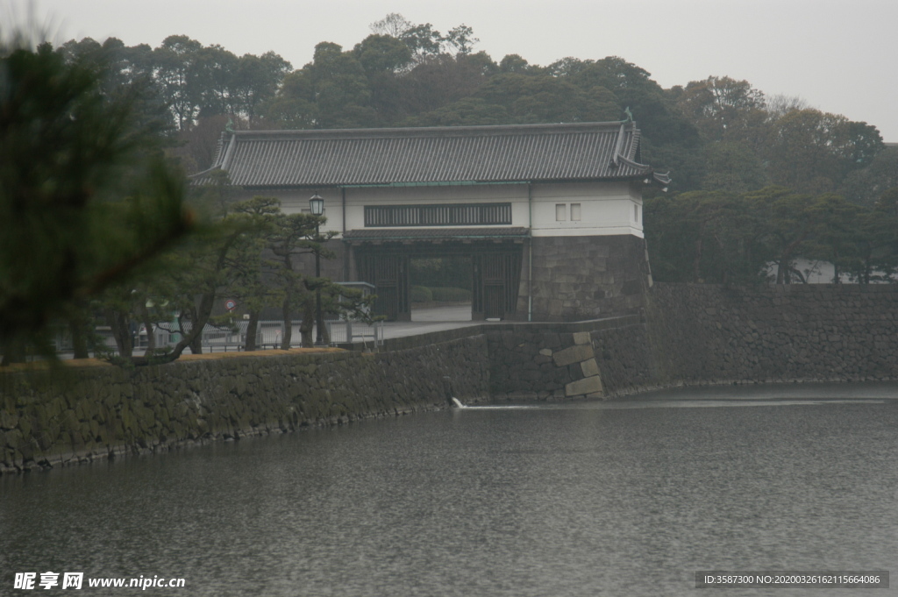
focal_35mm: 105
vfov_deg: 13.0
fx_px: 2617
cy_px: 298
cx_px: 449
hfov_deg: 19.5
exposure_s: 1/80
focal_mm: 70
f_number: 4.5
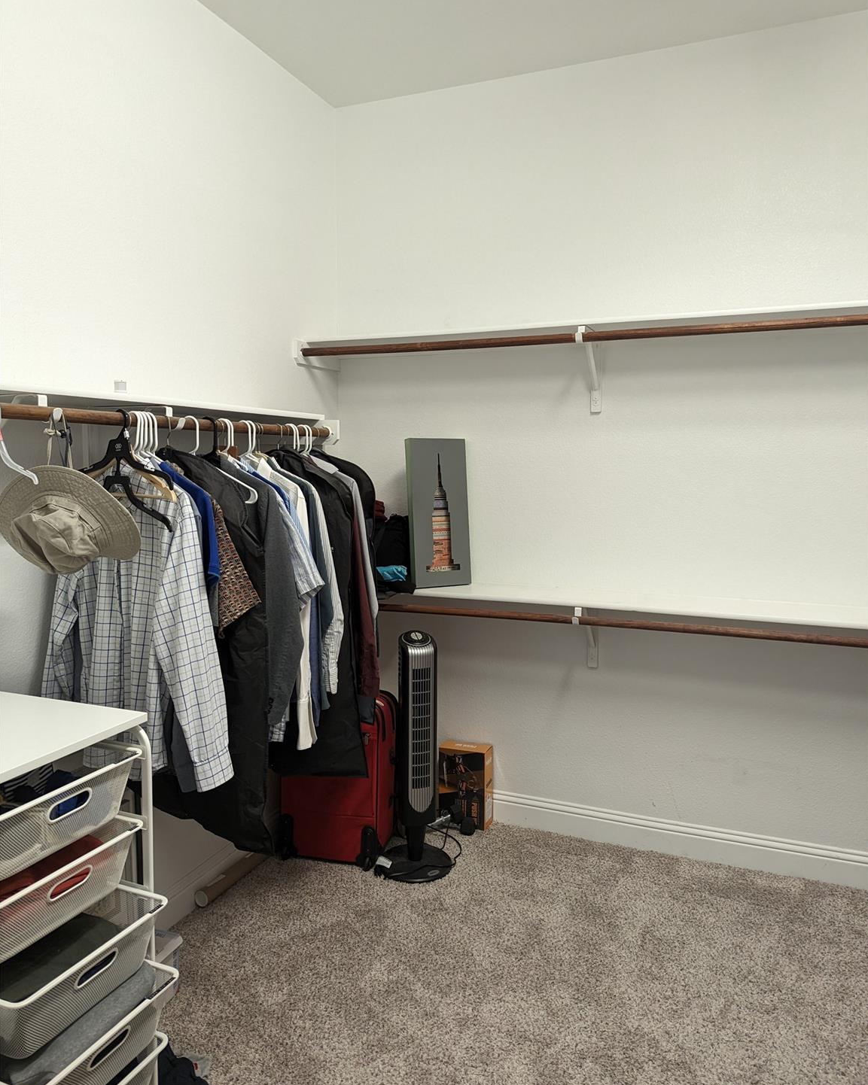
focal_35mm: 25
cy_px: 516
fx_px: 803
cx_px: 434
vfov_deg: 68.1
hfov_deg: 56.8
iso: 236
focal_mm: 6.81
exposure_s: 1/30
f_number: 1.85
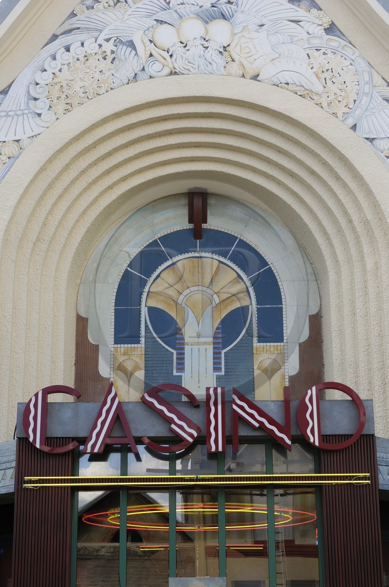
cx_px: 194
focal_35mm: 63
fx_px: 1024
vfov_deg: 31.9
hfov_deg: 21.5
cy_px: 294
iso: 100
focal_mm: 42
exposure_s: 1/125
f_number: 5.6
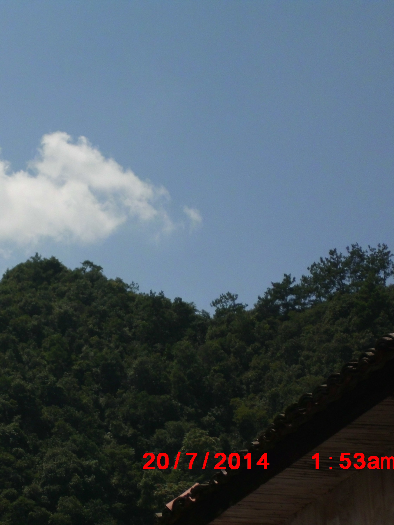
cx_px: 65
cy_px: 263
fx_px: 2170
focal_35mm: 143
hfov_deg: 10.3
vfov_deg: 13.8
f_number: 13.9
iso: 64
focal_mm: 18.9
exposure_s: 1/160
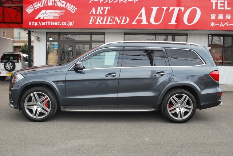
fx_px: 214
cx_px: 116
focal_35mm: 33
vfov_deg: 40.0
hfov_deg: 57.2
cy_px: 78
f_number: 5.6
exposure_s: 1/125
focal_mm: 22
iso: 180
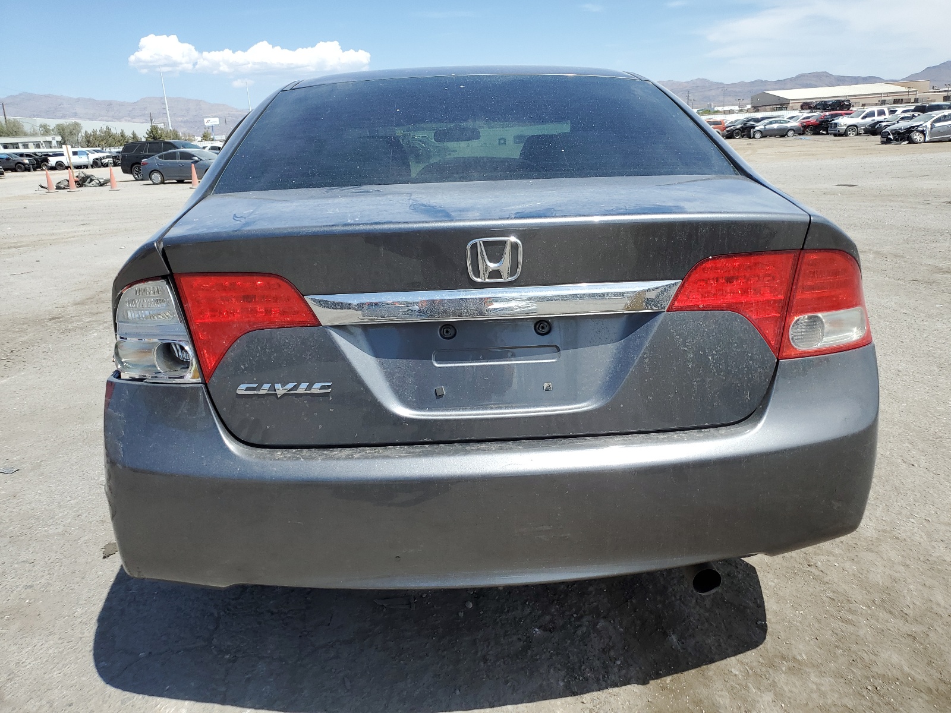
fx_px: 714
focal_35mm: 26
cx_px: 476
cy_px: 356
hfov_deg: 67.3
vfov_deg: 53.1
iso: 50
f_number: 1.5
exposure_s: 1/3333
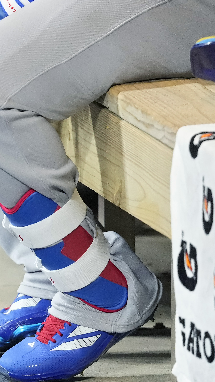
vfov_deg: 1.9
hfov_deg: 1.1
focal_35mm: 1123
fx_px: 11382
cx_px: -206
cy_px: -54
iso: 5000
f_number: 2.8
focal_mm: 300
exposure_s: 1/800
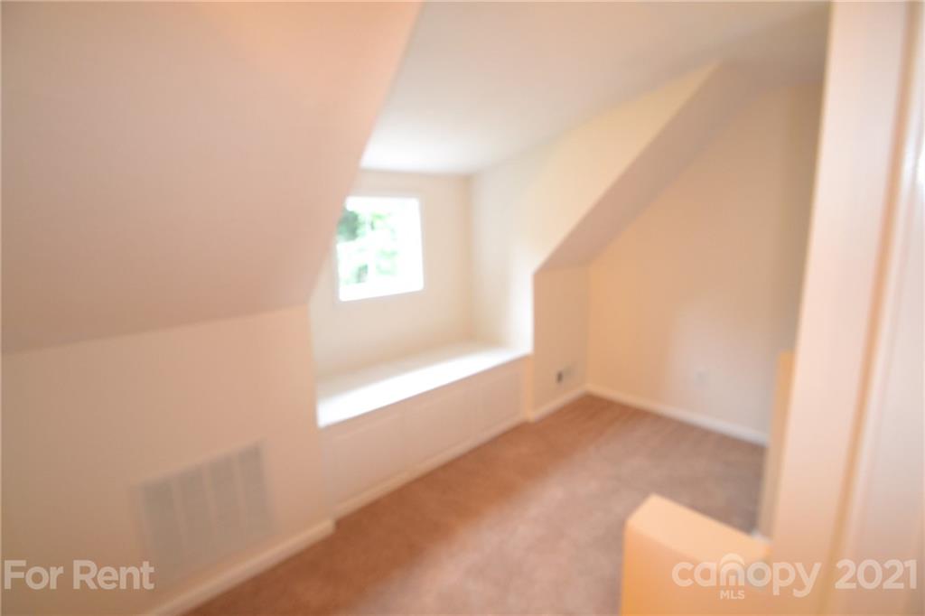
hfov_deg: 100.4
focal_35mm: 15
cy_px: 308
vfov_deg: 77.3
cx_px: 462
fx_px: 385
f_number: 5.6
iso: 1600
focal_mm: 10
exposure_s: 1/15
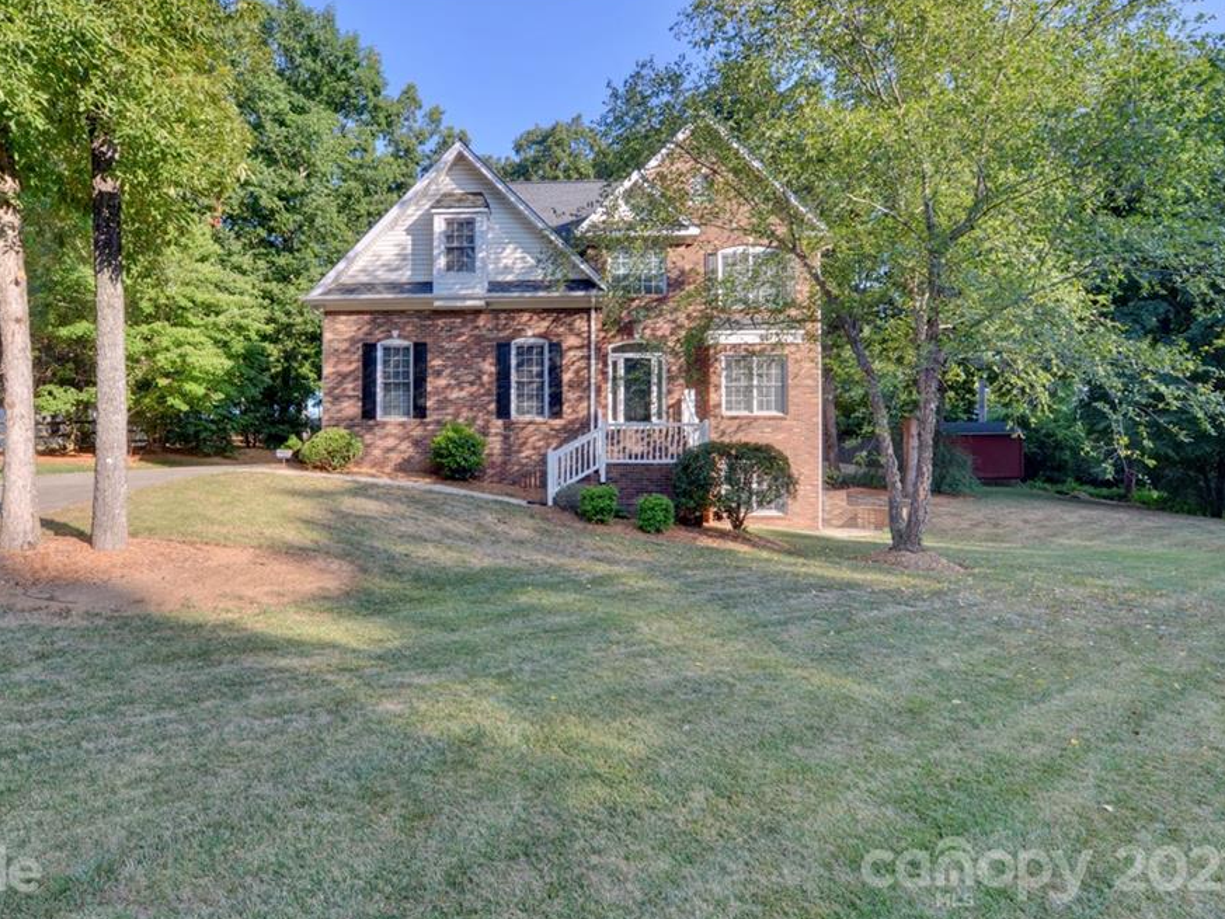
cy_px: 458
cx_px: 535
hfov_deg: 85.6
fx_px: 657
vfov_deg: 69.9
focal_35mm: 19
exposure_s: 1/60
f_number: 8
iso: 200
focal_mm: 11
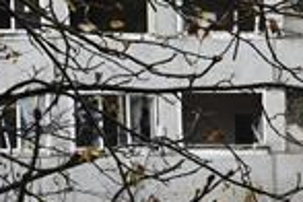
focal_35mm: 159
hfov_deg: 11.4
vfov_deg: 8.4
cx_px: 641
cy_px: 312
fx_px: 1338
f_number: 8
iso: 800
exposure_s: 1/125
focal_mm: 24
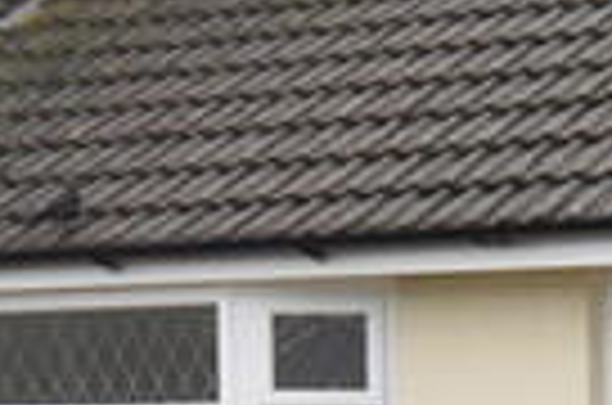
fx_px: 2307
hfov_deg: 14.3
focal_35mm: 136
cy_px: 614
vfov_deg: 9.7
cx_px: 850
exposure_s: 1/200
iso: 100
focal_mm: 12
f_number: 7.1
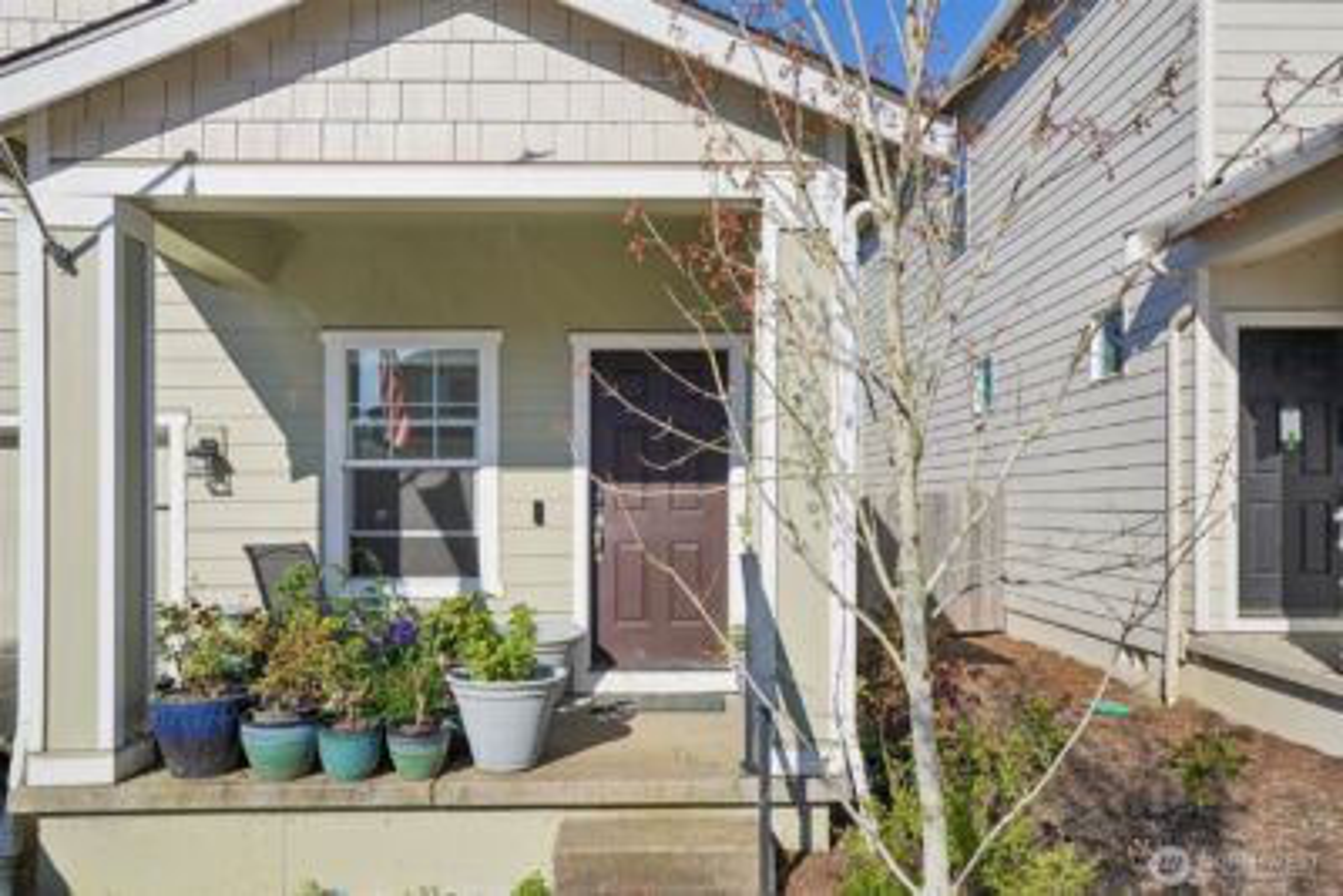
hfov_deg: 69.4
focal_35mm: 26
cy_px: 448
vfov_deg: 49.6
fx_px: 970
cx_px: 672
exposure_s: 1/1250
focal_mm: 26
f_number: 8
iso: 400
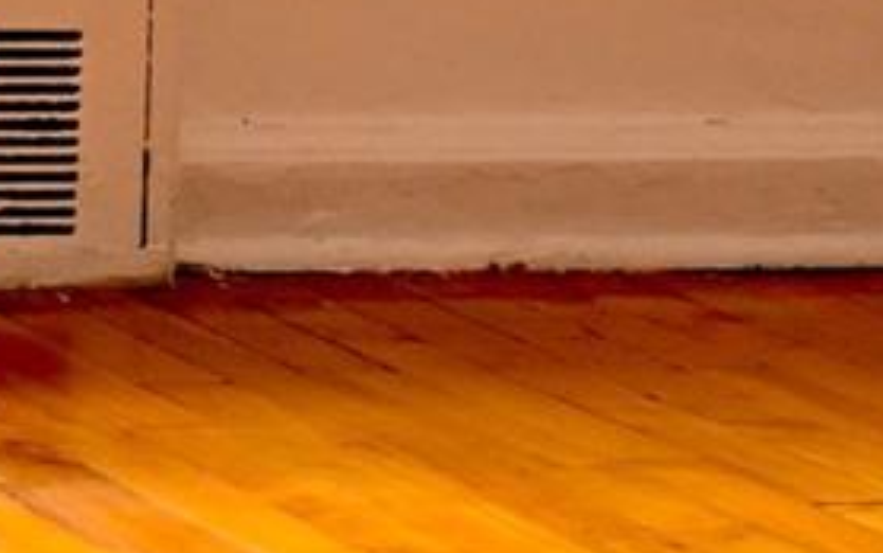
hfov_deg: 7.7
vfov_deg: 5.0
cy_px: -262
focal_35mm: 263
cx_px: -654
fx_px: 6332
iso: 3200
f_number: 4
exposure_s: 1/250
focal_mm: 35
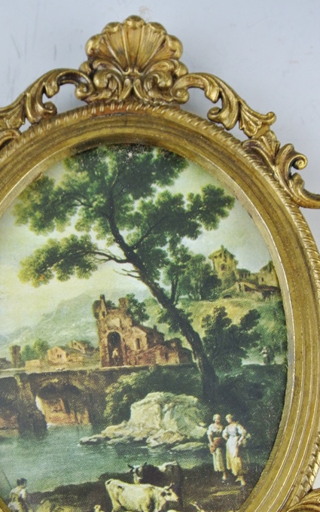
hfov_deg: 16.7
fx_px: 1088
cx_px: 136
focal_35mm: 78
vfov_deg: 26.3
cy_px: 358
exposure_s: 1/60
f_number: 4.8
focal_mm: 19.6
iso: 450
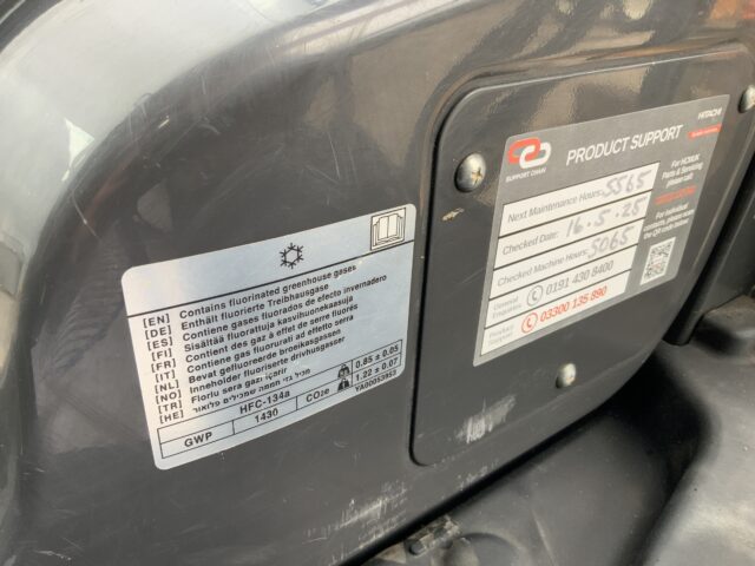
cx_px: 378
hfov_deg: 61.7
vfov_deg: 48.2
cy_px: 283
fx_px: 633
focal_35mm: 29
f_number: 1.8
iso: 50
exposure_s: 1/122
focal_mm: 3
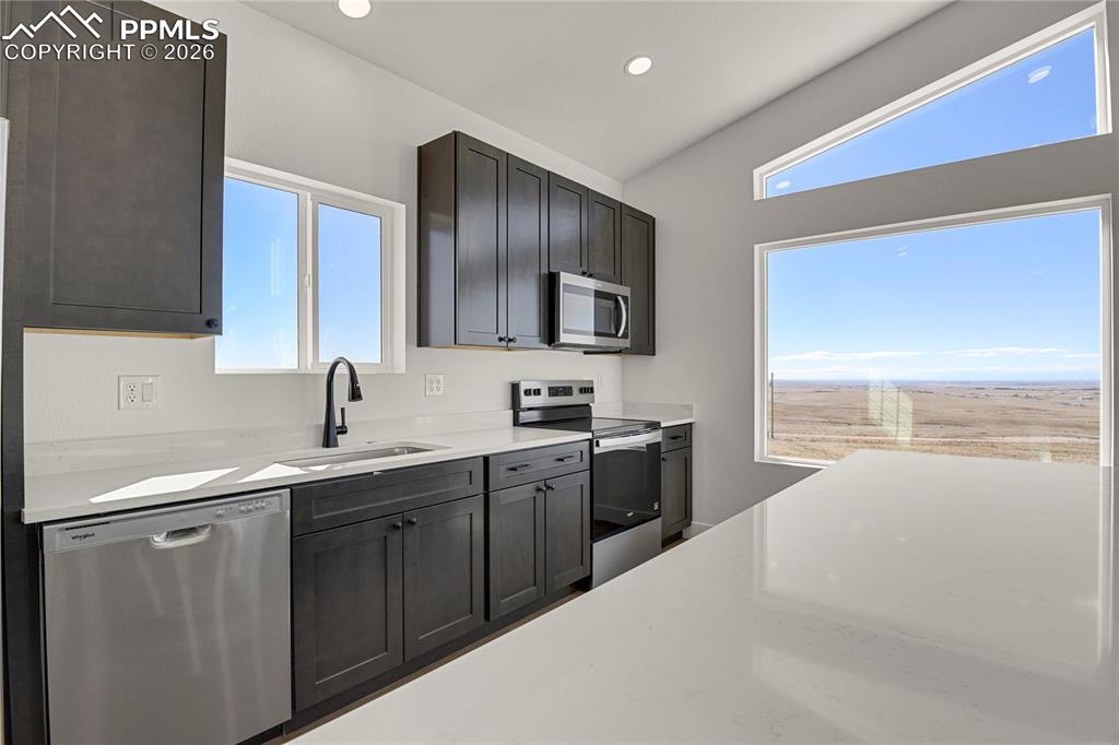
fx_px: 528
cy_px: 372
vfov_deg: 70.4
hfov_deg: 93.3
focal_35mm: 17
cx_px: 560
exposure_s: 1/6
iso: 250
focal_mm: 17
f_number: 8
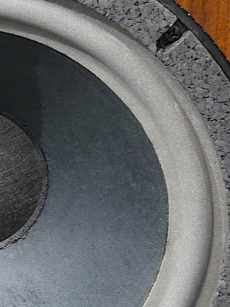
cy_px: 230
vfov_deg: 5.9
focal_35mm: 335
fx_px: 2966
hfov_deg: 4.4
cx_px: -50
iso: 200
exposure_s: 1
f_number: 5.4
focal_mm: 27.1
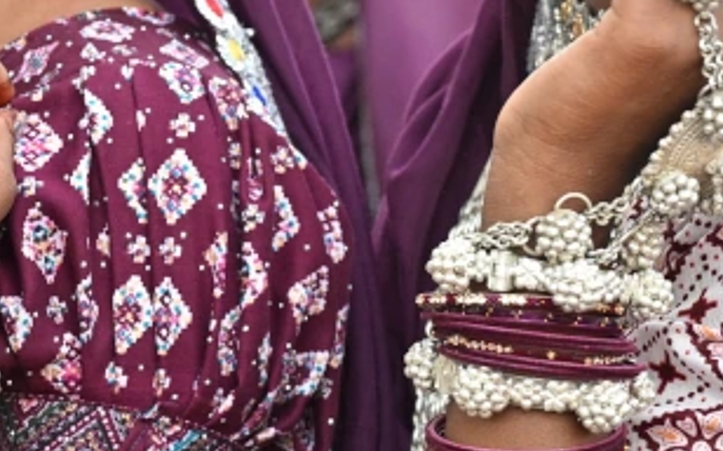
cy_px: 162
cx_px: 305
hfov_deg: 7.7
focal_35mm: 274
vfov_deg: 4.8
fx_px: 5395
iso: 1400
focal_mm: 69
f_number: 4
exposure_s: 1/250
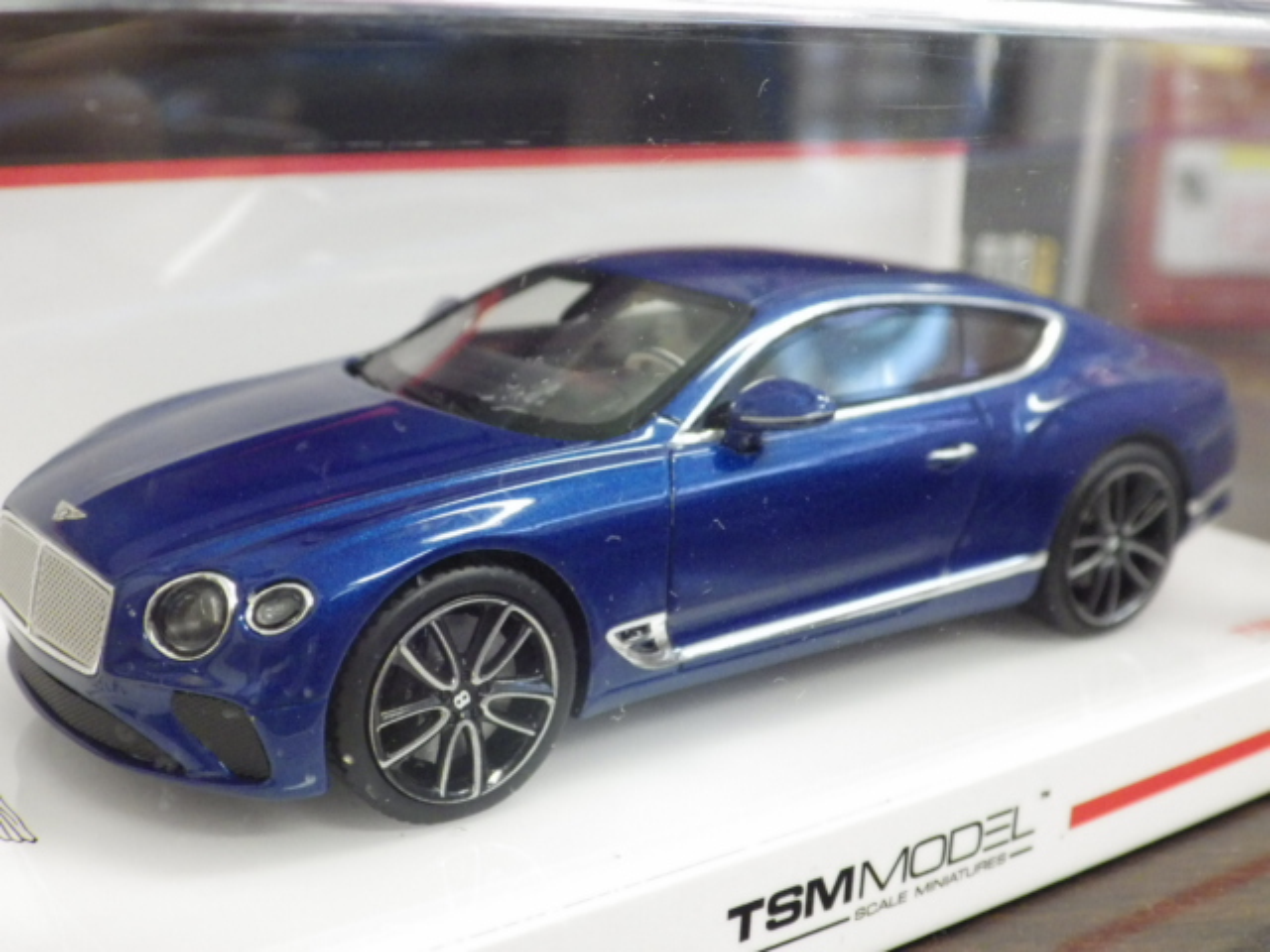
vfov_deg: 29.1
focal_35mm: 50
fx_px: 1834
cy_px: 476
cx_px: 635
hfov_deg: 38.2
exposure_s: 1/30
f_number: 3.8
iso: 800
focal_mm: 9
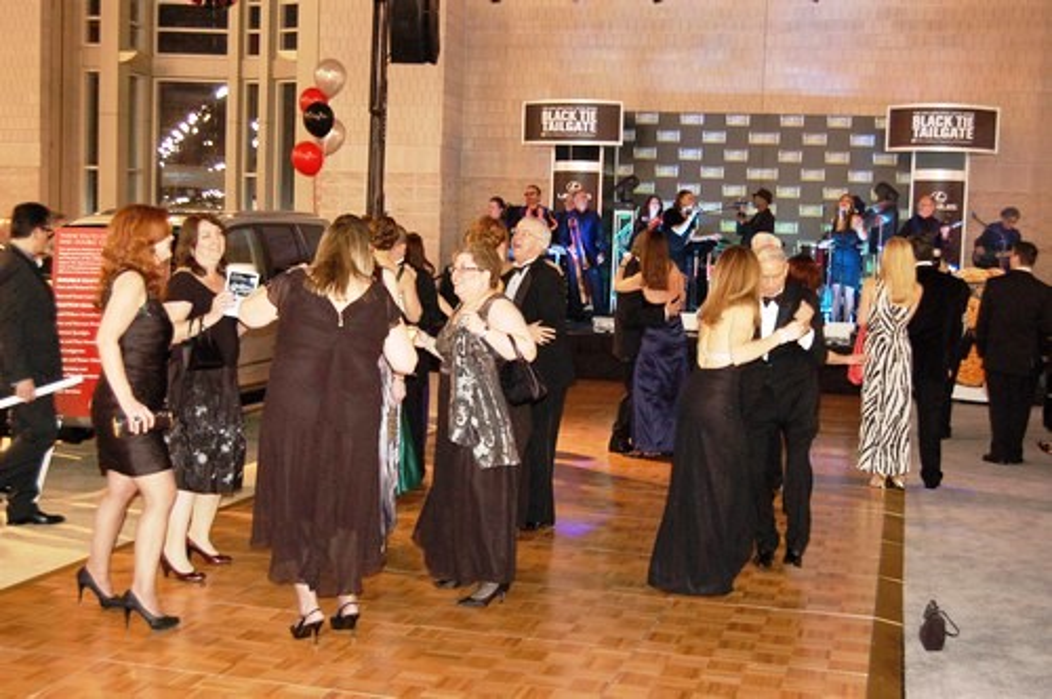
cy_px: 350
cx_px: 526
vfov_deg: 28.0
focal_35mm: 48
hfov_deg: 41.2
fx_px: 1401
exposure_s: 1/60
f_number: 4.5
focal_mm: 32
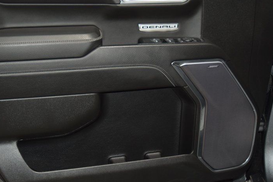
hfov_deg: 37.5
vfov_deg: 25.5
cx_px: 124
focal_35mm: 53
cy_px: 81
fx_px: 402
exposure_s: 1/60
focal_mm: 24
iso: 900
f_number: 3.8
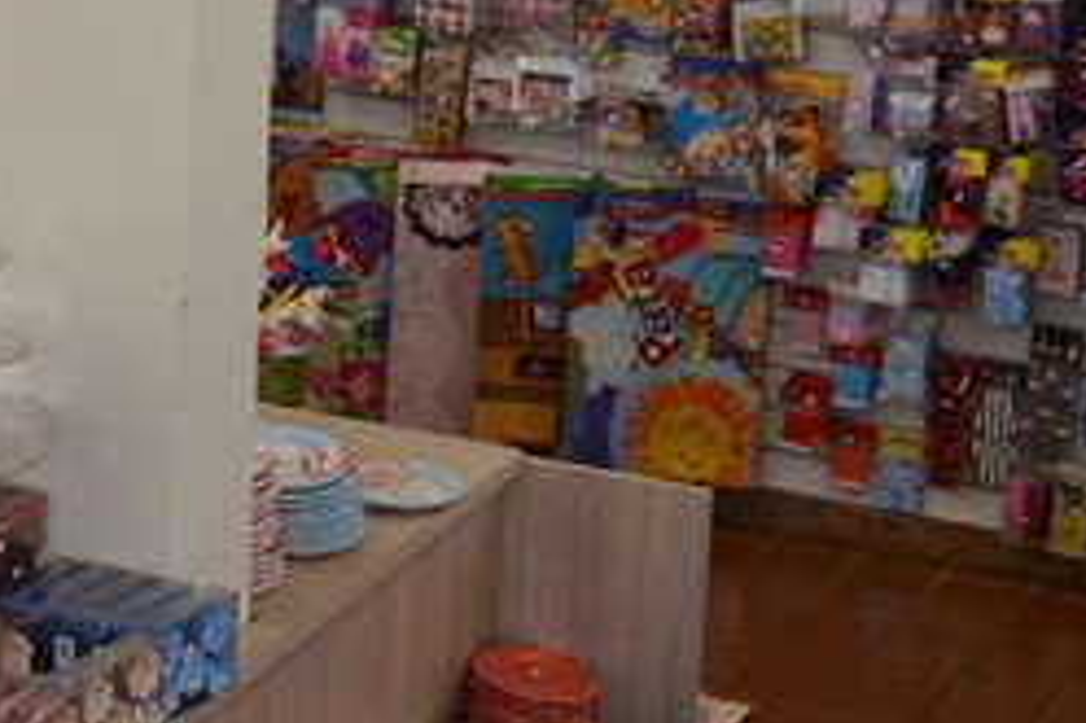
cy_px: 74
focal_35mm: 136
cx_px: -372
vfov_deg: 10.0
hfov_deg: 14.4
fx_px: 4100
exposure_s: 1/125
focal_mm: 22
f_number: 4
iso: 400
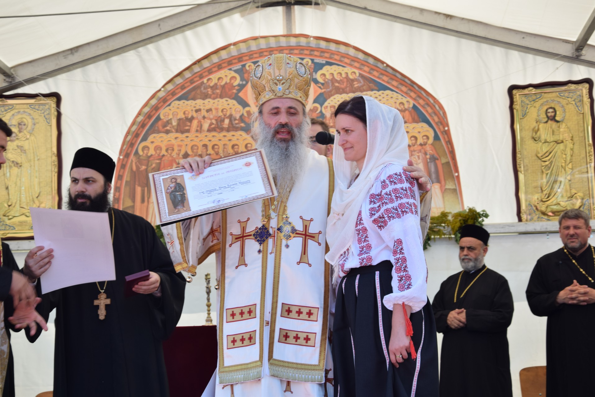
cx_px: 298
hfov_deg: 27.0
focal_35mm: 75
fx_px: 1239
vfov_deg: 18.2
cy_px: 198
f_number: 8
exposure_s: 1/80
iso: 100
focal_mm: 50
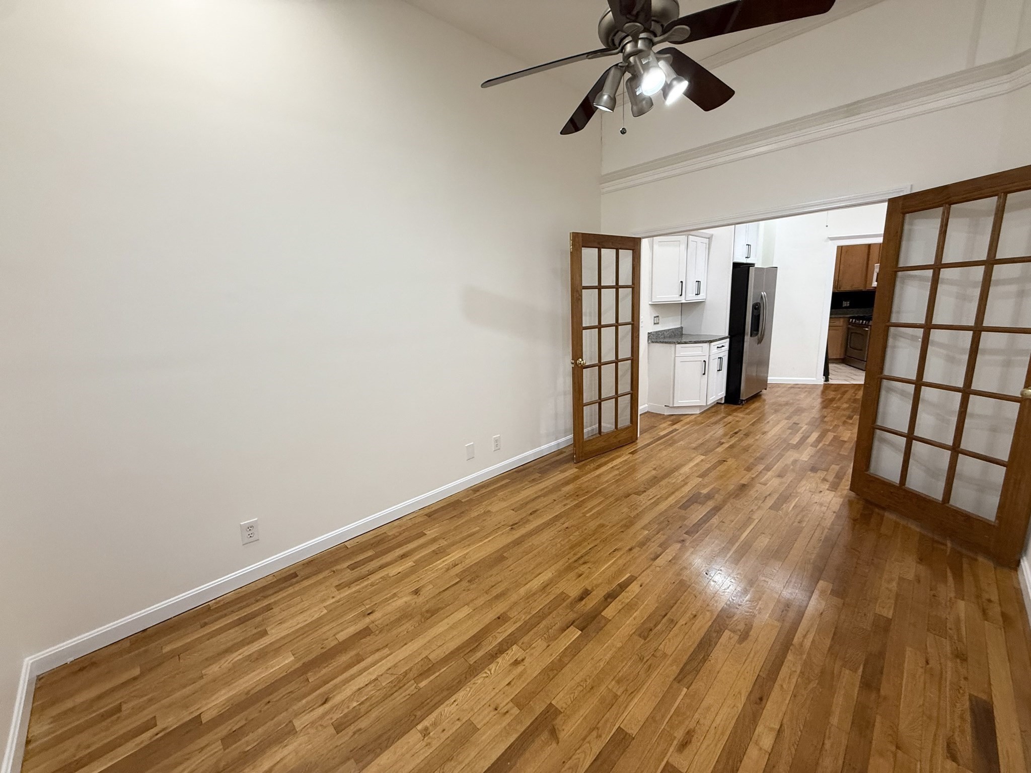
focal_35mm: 14
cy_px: 386
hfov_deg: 102.1
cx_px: 516
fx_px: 417
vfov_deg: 85.7
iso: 200
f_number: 2.2
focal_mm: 2.22
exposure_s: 1/60
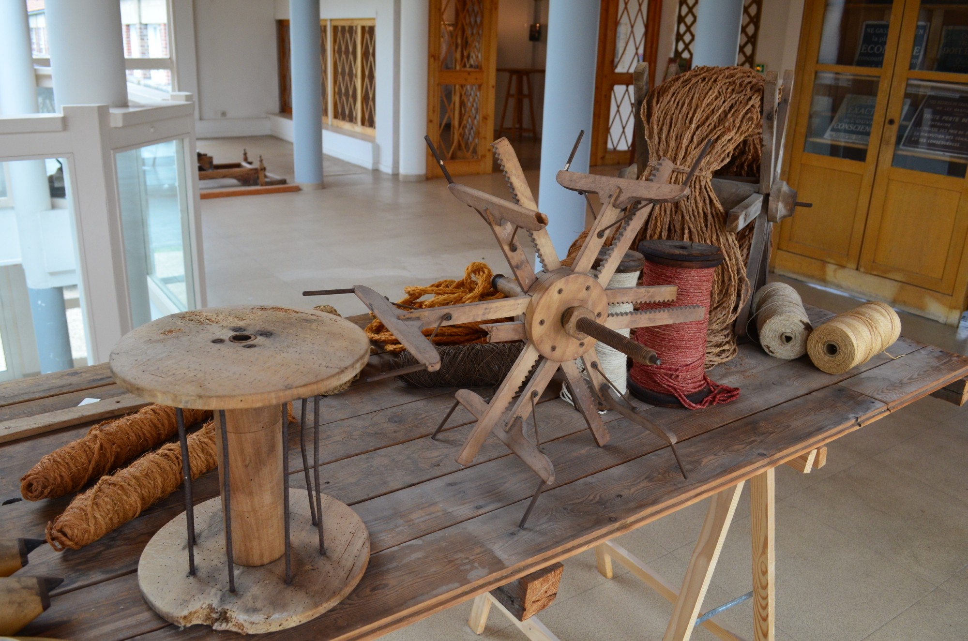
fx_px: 805
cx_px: 484
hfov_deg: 62.0
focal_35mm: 30
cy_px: 320
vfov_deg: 43.4
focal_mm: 20
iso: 800
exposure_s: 1/125
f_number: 5.6
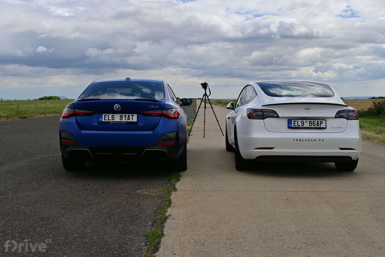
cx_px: 192
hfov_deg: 43.6
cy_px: 128
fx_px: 481
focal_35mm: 45
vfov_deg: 29.9
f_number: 10
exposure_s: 1/400
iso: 100
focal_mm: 30
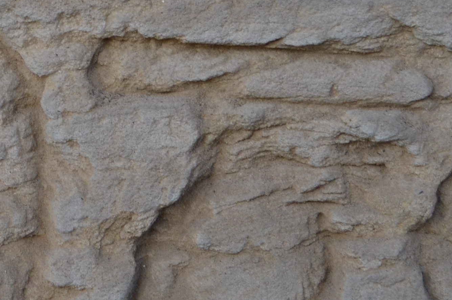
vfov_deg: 8.2
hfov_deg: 12.2
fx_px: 2080
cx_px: -11
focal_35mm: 166
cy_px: 11
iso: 400
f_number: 7.1
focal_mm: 30
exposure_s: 1/60
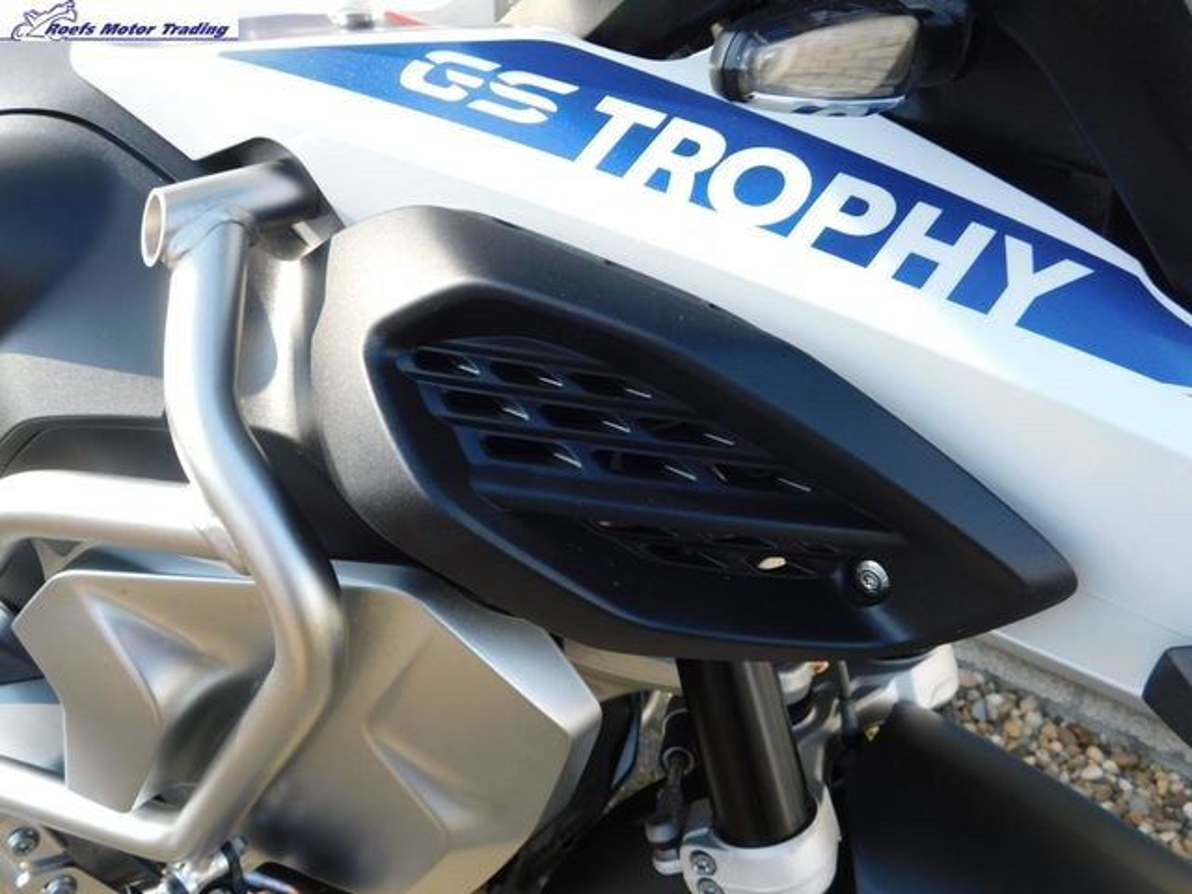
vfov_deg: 46.8
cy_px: 447
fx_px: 1033
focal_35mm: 30
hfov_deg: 60.0
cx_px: 596
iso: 125
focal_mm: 5.3
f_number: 3.2
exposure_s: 1/160
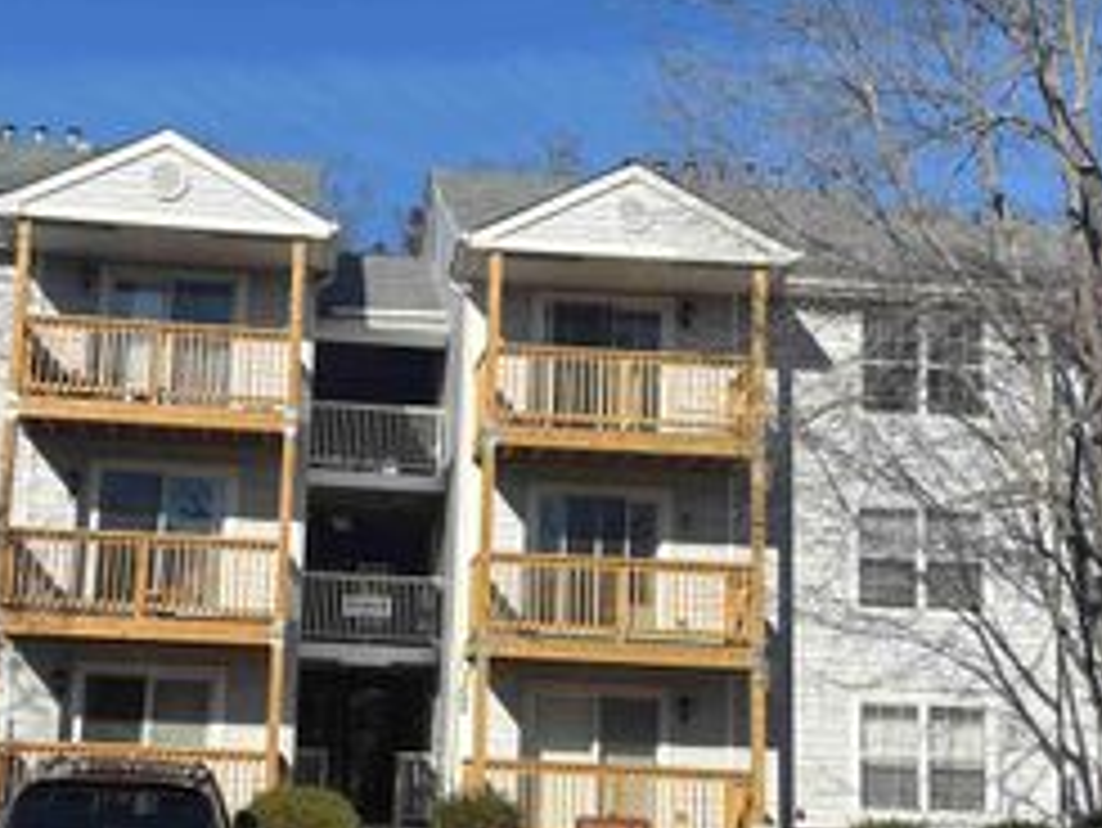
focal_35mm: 53
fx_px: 1688
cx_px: 418
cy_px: 457
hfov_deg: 36.0
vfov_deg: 27.5
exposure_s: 1/4255
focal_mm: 5.96
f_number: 1.6
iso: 50
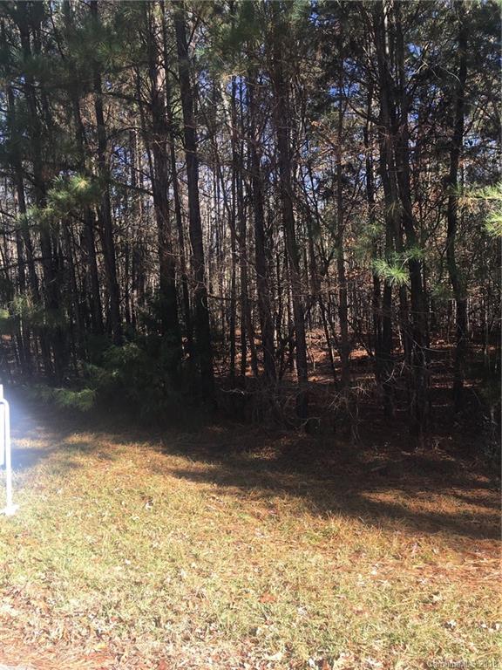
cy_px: 335
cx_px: 251
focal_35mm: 29
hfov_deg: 48.2
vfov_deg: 61.7
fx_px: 561
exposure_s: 1/239
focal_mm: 4.15
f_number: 2.2
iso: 25
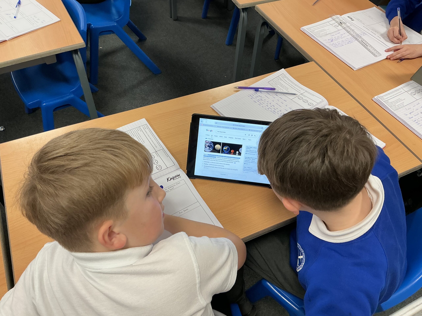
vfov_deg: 48.2
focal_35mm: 29
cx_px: 211
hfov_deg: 61.7
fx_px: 354
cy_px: 158
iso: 64
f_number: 1.8
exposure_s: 1/50
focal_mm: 3
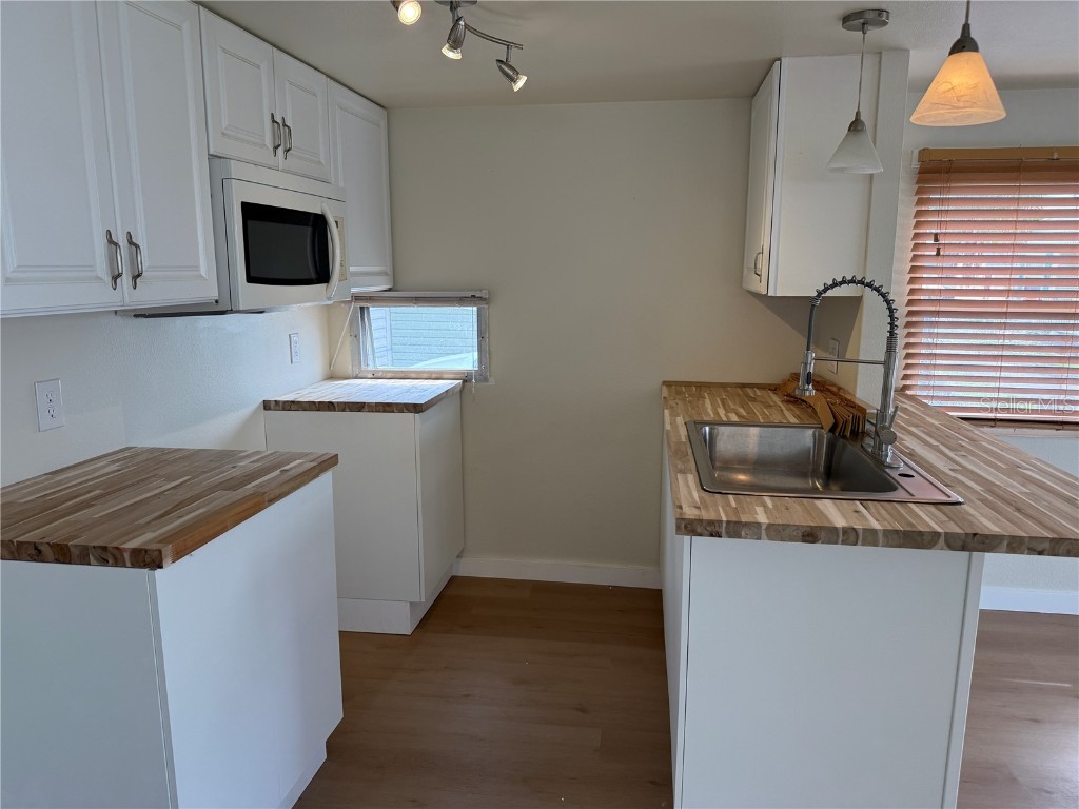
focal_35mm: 24
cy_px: 404
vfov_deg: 56.8
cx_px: 540
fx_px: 748
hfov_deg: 71.6
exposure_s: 1/260
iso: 100
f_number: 1.78
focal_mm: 6.76
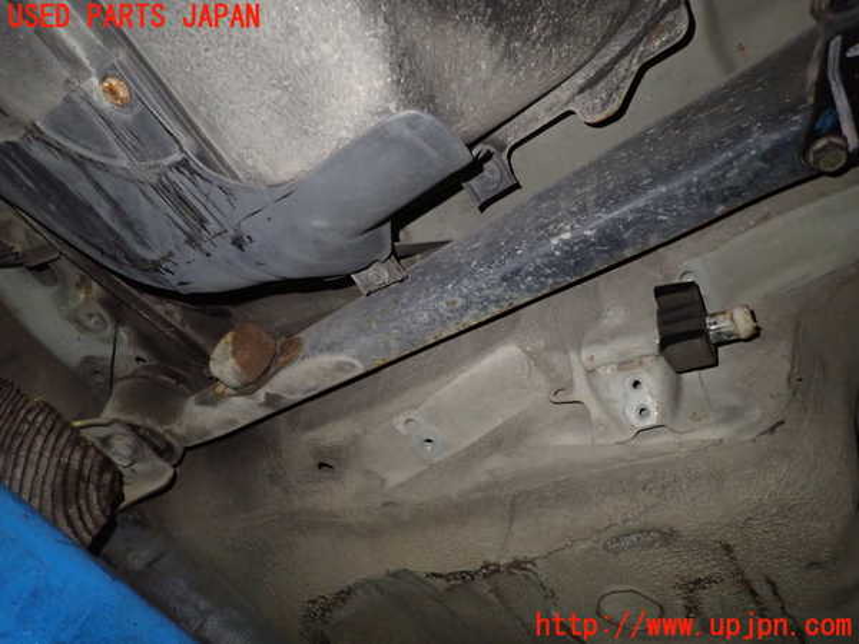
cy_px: 322
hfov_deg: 69.4
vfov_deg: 54.9
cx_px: 430
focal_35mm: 25
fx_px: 620
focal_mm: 4.5
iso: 800
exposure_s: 1/30
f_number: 2
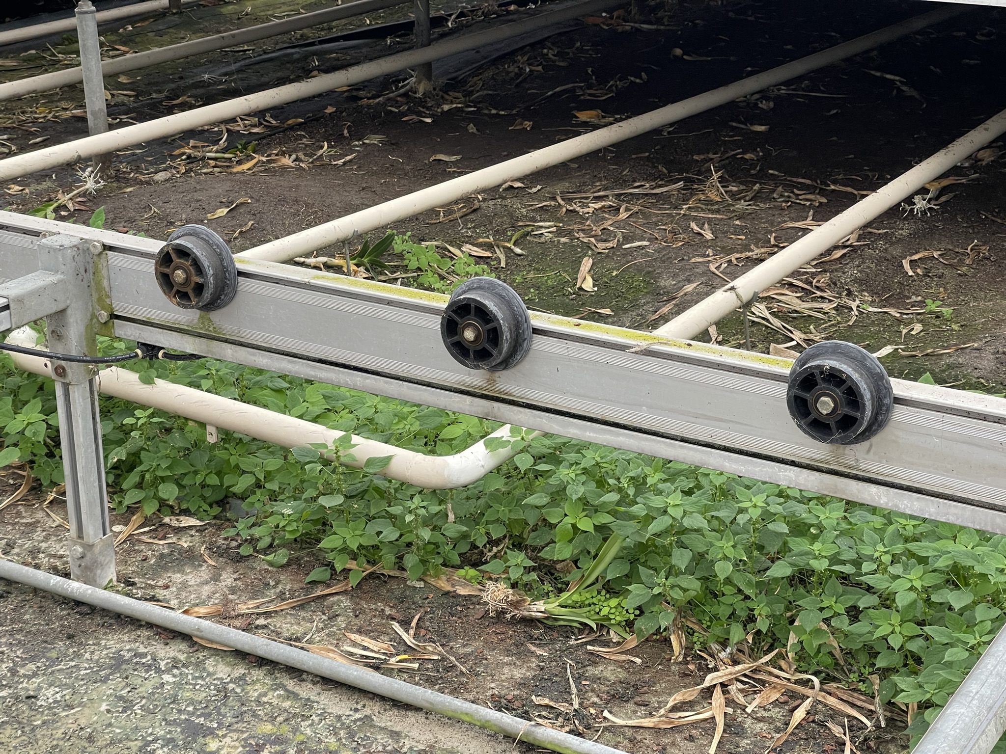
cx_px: 503
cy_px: 377
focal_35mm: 64
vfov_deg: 22.9
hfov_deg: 30.3
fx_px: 1860
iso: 100
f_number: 2.2
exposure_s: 1/99
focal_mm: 7.5
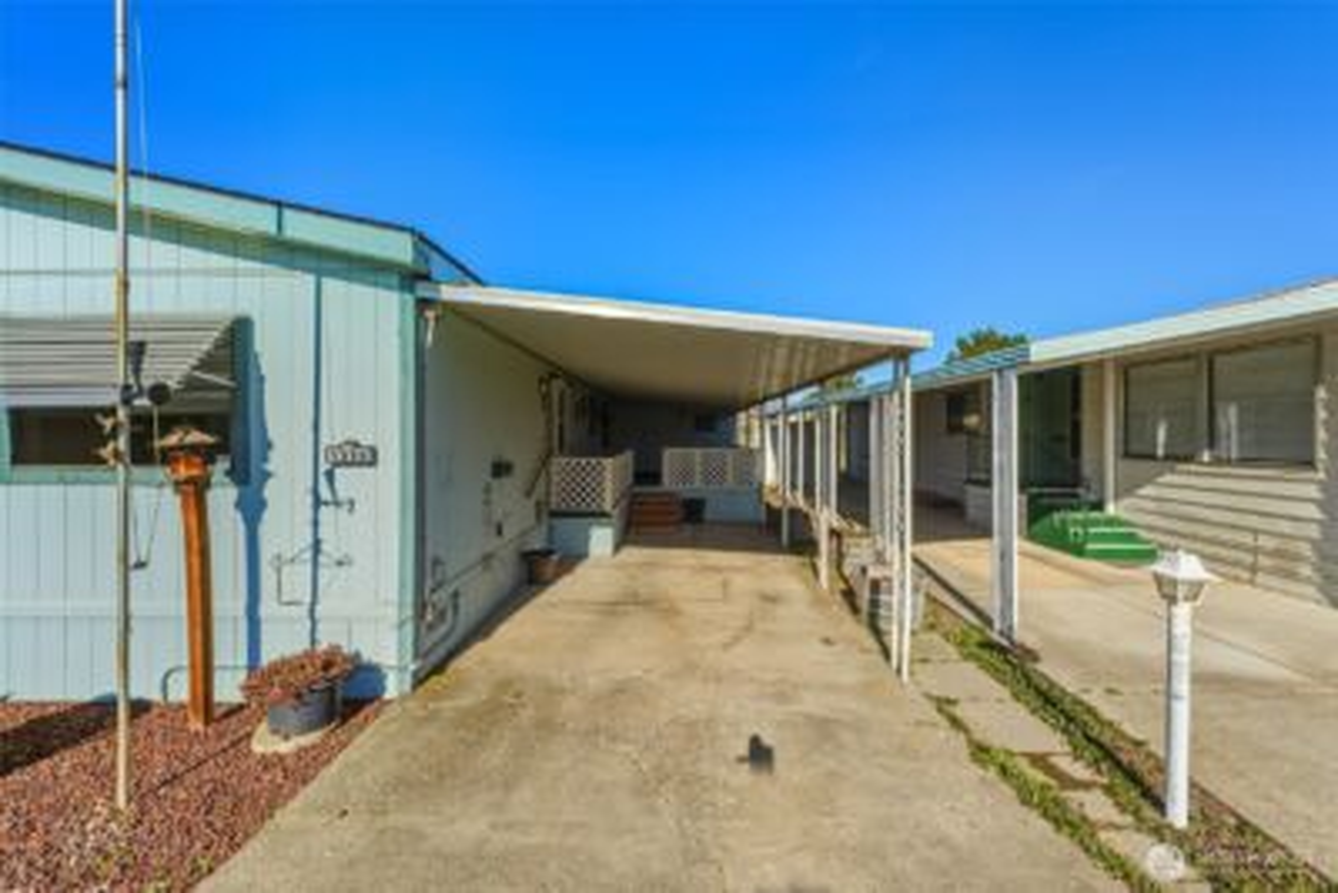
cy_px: 446
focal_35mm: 14
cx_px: 669
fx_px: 520
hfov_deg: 104.2
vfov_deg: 81.3
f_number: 11
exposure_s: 1/8000
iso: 400
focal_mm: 14
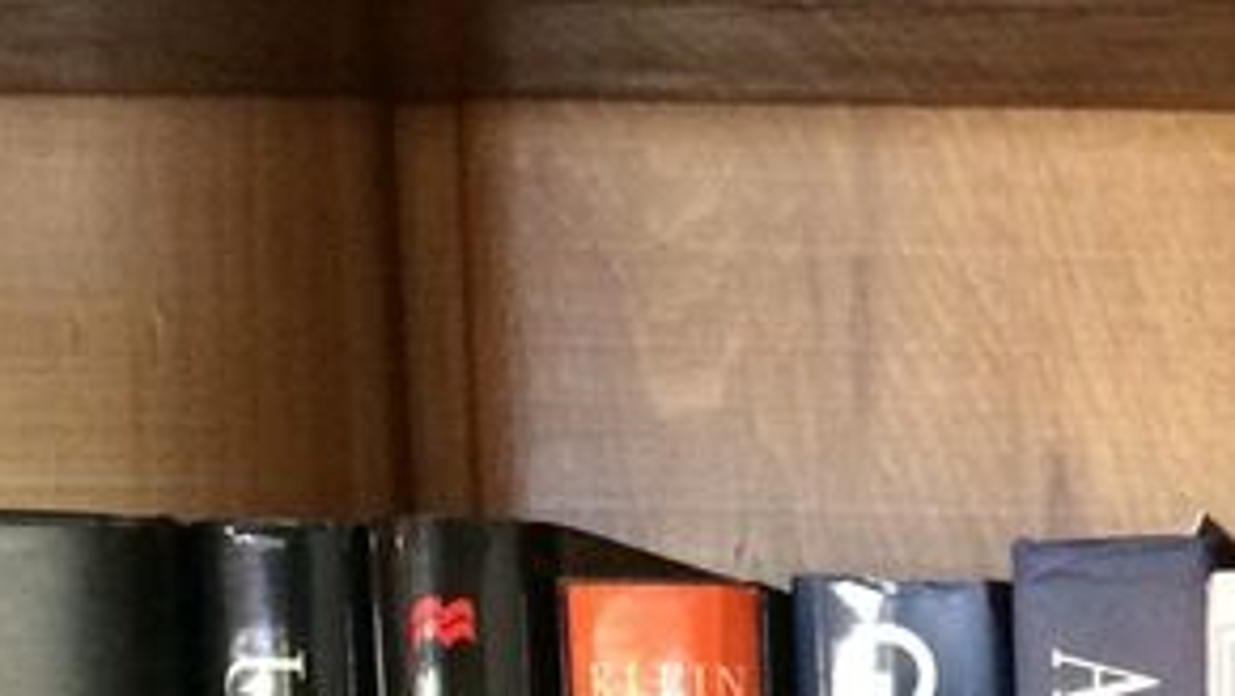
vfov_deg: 11.3
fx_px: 3309
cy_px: 1212
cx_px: 1761
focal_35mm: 101
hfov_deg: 19.0
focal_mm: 4.12
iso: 250
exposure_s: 1/30
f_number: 2.2
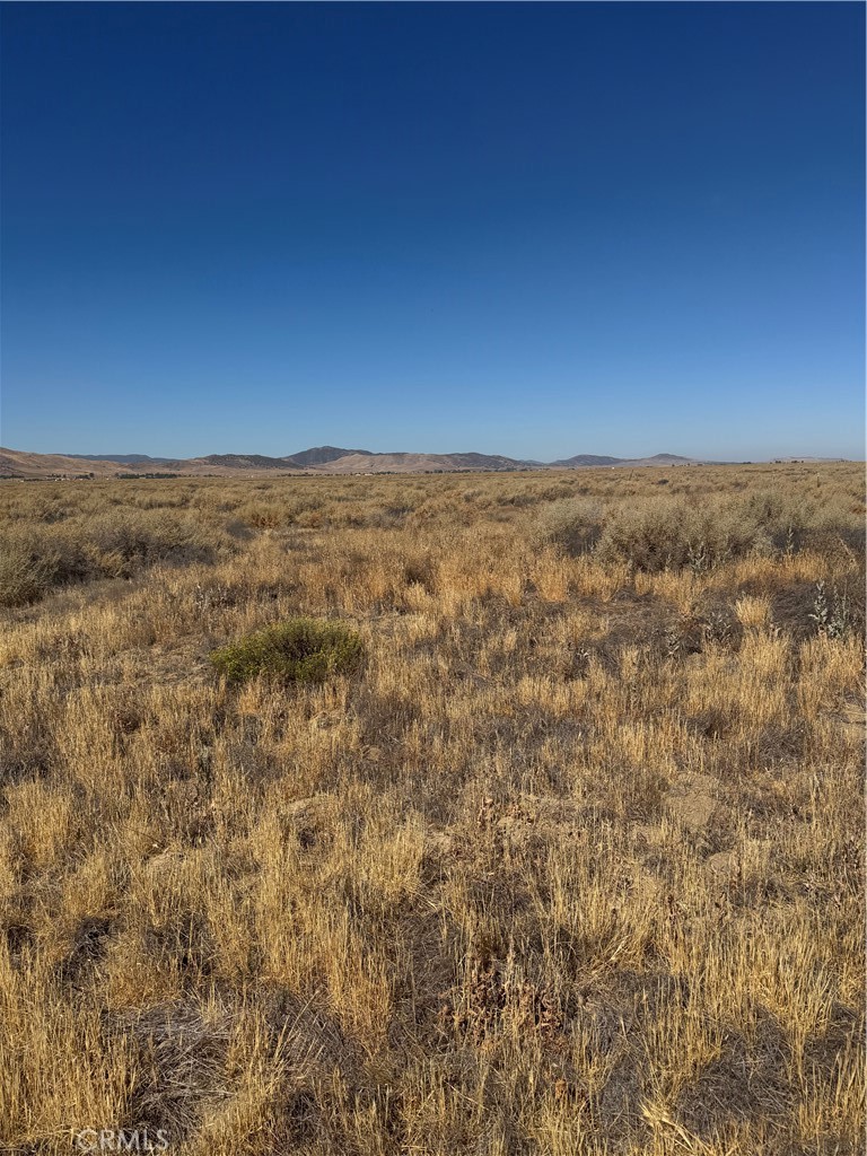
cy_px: 578
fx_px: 801
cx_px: 434
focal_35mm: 24
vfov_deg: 71.6
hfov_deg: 56.8
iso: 80
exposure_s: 1/9009
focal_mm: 6.76
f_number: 1.78
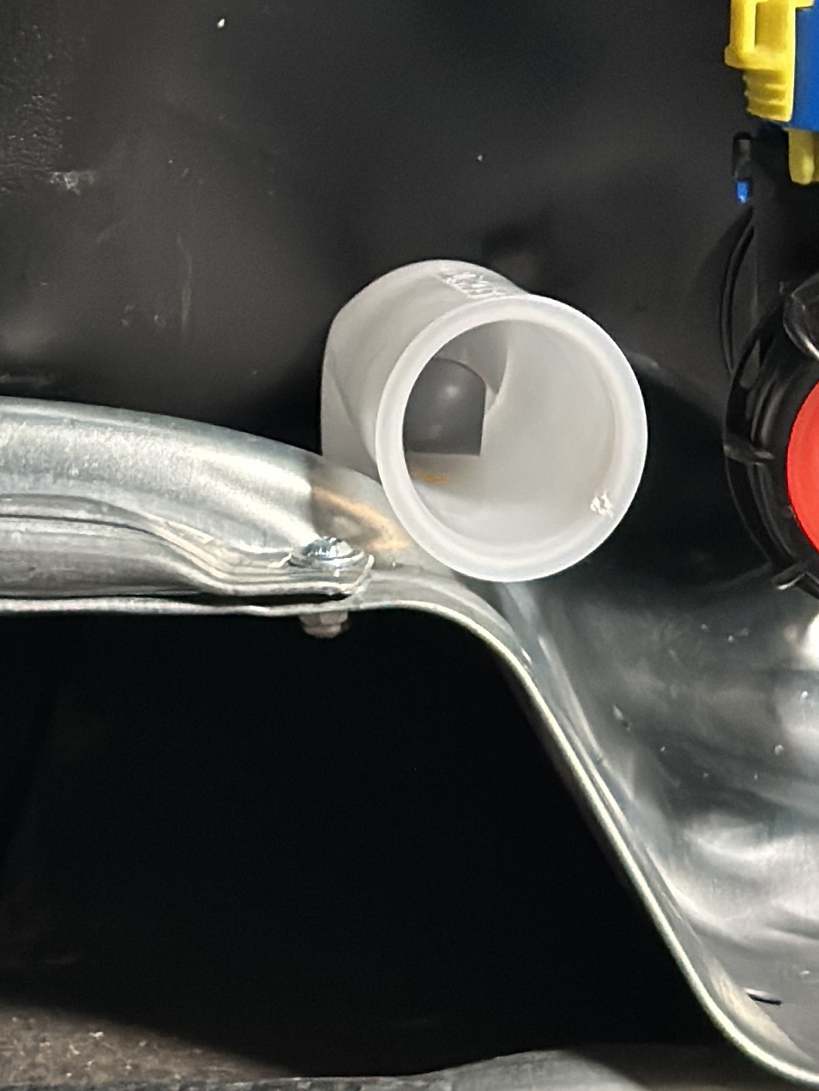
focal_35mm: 152
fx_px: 4794
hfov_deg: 9.7
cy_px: -539
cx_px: 860
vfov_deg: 12.4
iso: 320
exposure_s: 1/50
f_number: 1.78
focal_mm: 6.86
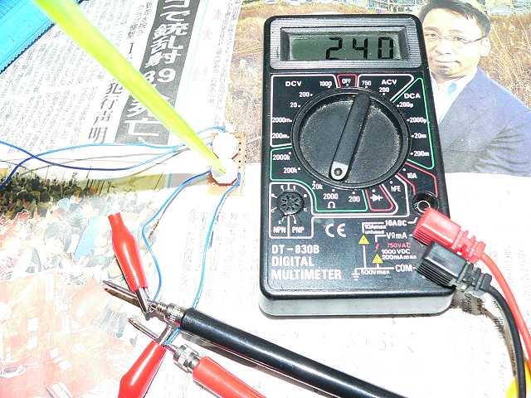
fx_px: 552
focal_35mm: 36
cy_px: 199
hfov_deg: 51.4
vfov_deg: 39.7
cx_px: 266
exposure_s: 1/80
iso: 400
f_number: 4
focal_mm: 6
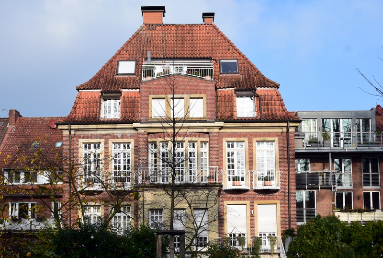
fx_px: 352
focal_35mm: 33
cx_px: 192
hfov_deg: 57.1
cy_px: 129
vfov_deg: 40.2
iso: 400
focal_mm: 22
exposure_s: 1/320
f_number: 11
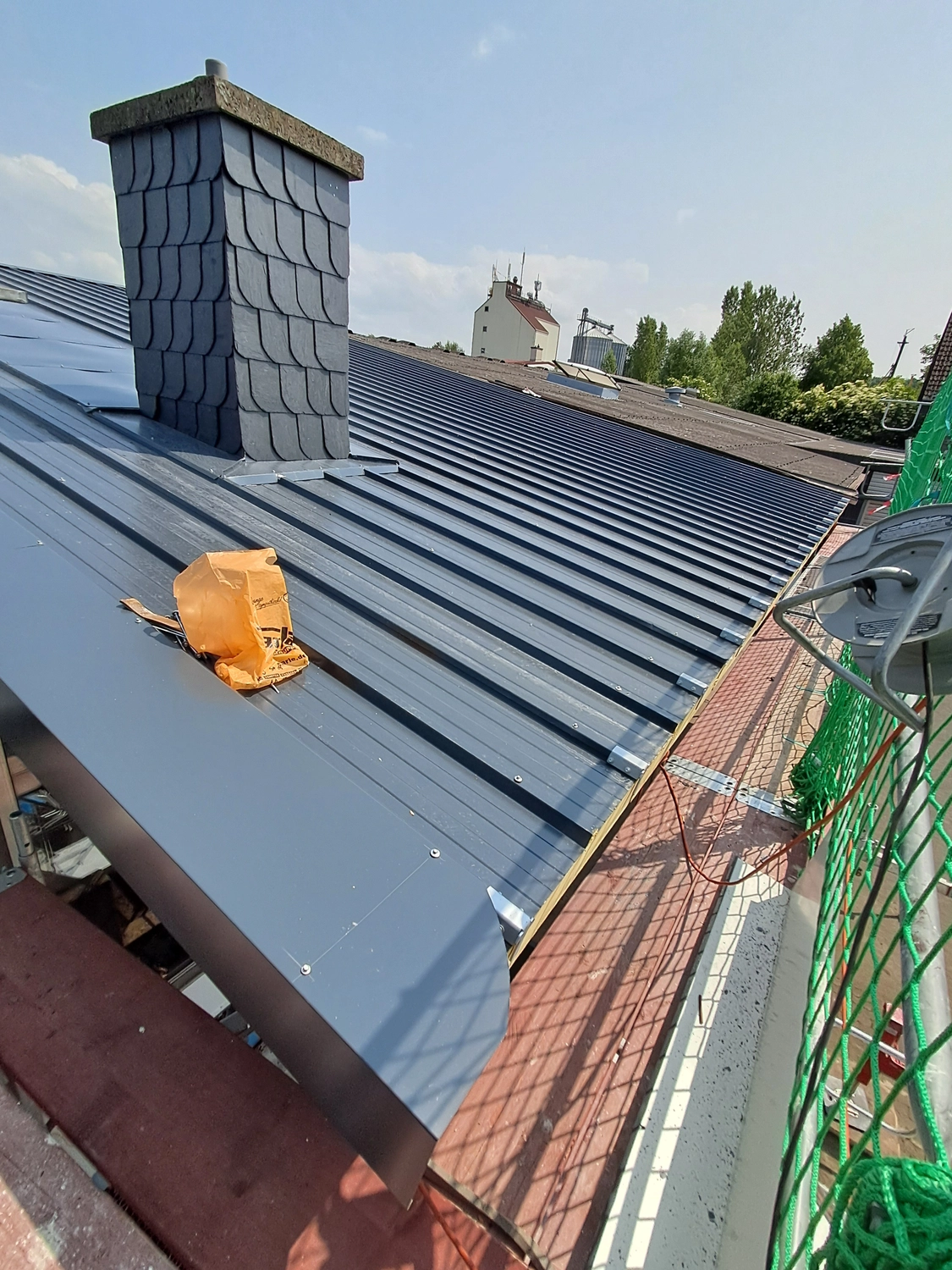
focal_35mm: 16
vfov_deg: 94.5
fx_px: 587
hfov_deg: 78.1
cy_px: 635
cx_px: 476
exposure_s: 1/1984
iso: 40
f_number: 2.2
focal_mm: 1.64
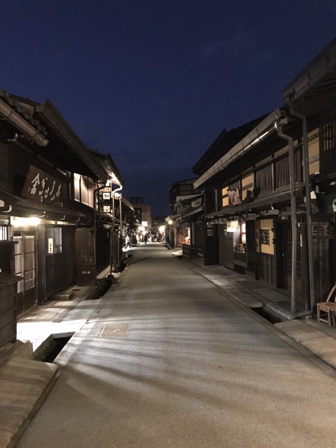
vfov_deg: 61.6
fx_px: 375
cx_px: 173
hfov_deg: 48.2
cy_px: 231
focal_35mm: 29
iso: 320
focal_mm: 3.99
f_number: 1.8
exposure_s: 1/4
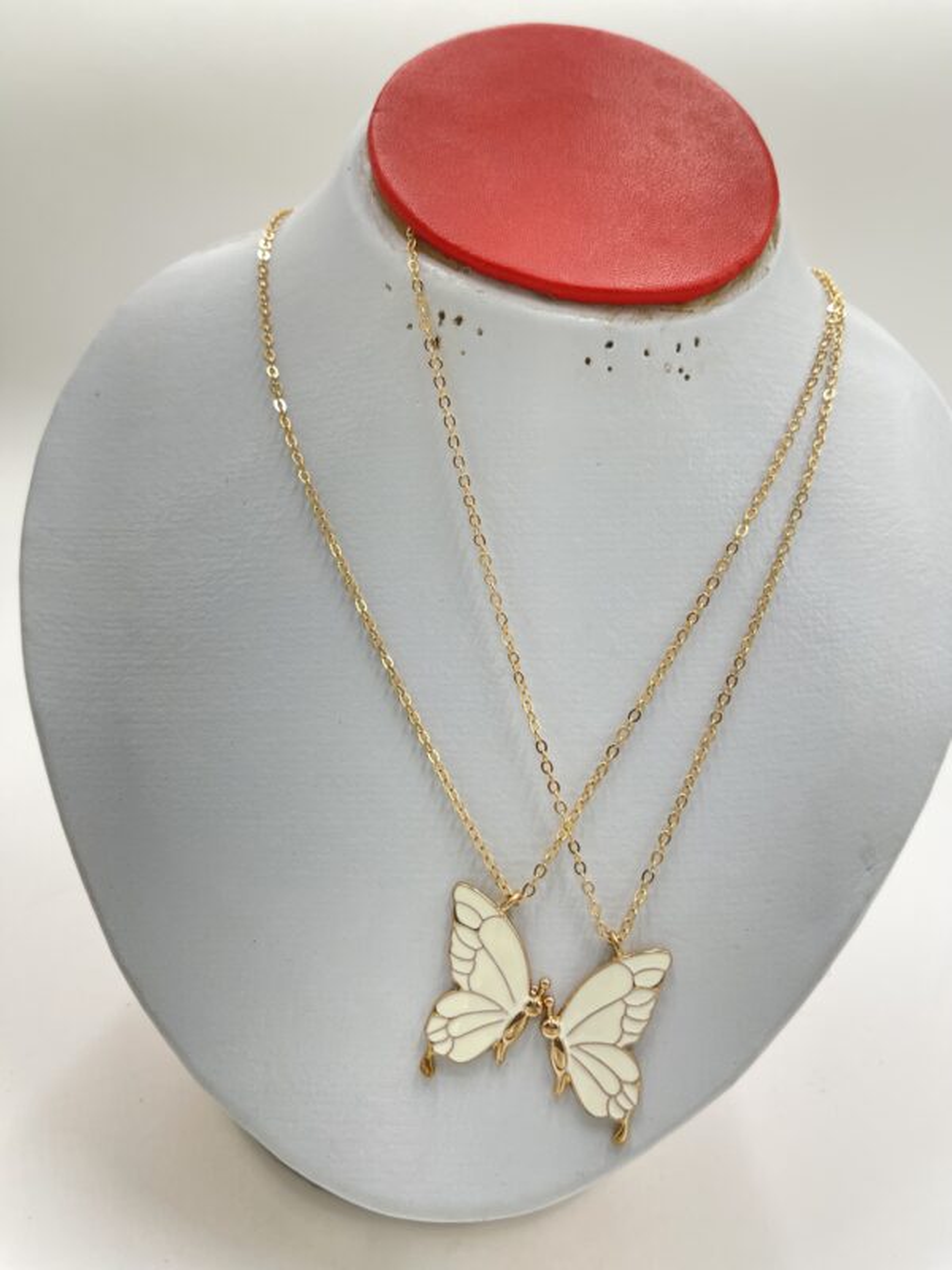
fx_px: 917
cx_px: 476
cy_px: 635
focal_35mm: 25
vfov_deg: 69.4
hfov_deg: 54.9
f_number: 1.6
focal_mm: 5.1
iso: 50
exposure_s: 1/121
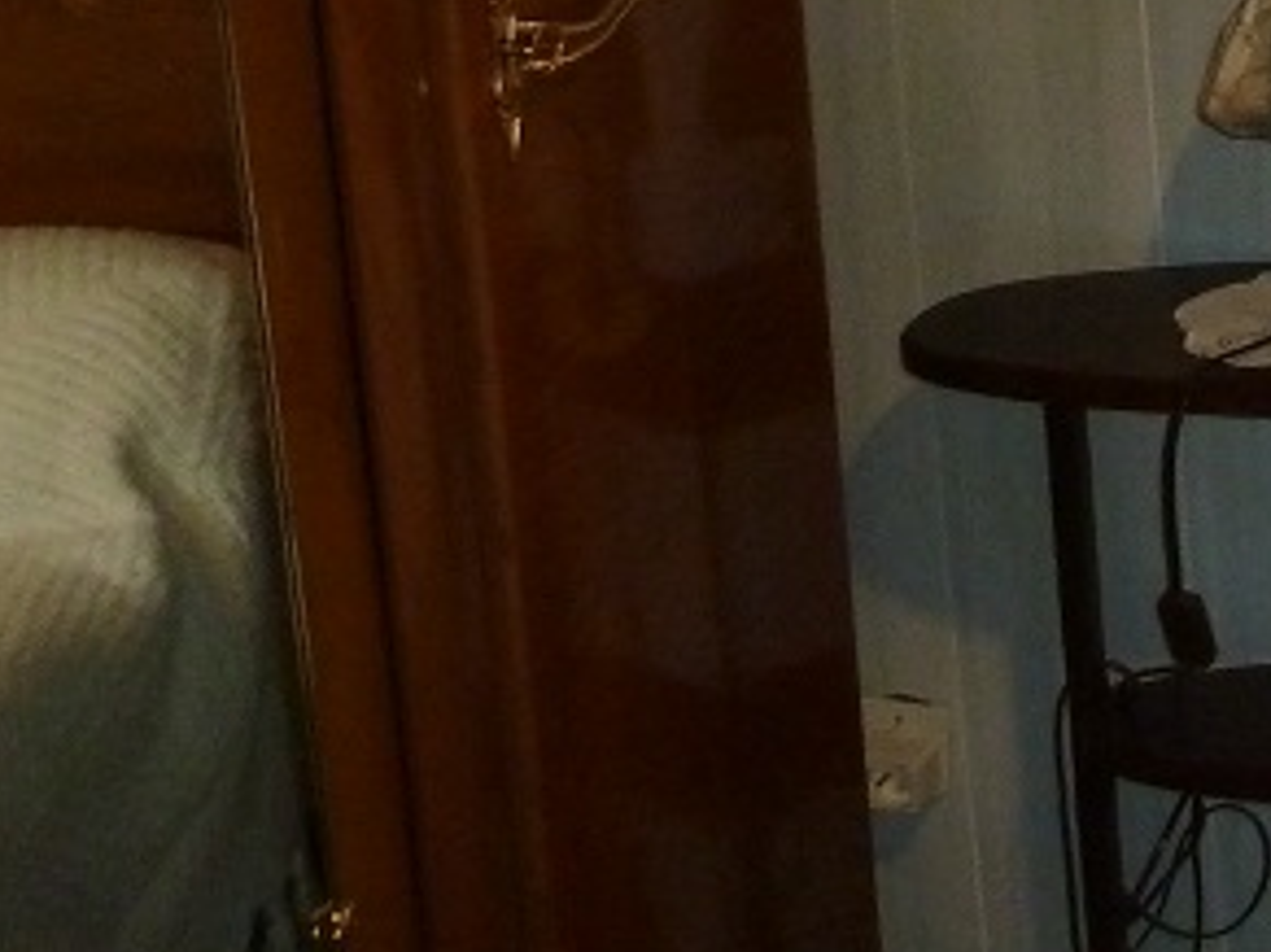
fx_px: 3230
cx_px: 2184
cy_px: -153
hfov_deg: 18.3
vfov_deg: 16.2
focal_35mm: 88
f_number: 3.3
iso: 250
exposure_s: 1/30
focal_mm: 4.1
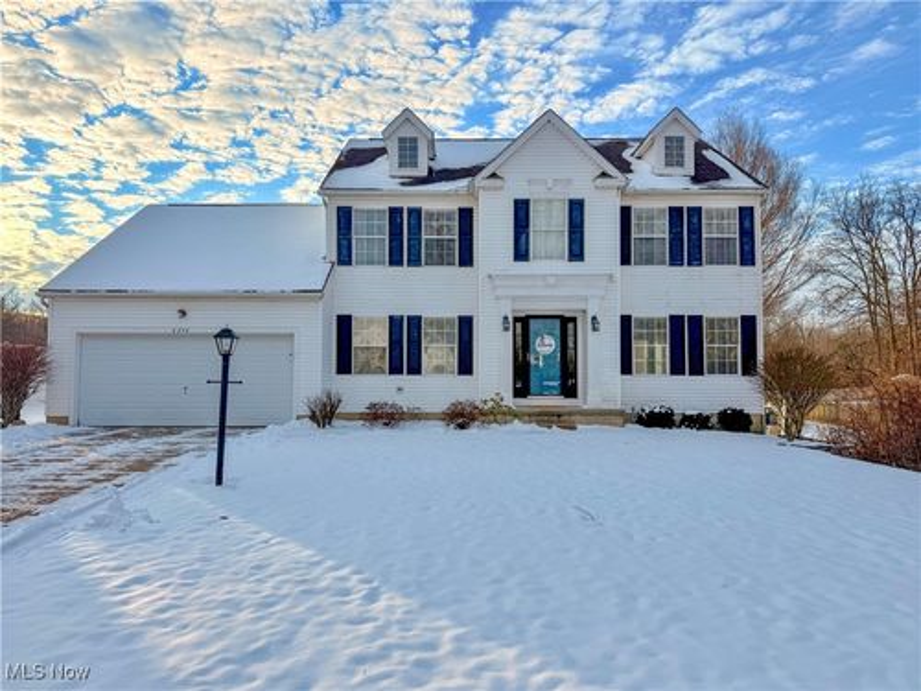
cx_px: 460
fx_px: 639
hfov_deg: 71.6
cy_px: 346
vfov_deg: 56.8
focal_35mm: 24
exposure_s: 1/5000
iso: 80
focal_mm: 6.76
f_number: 1.8
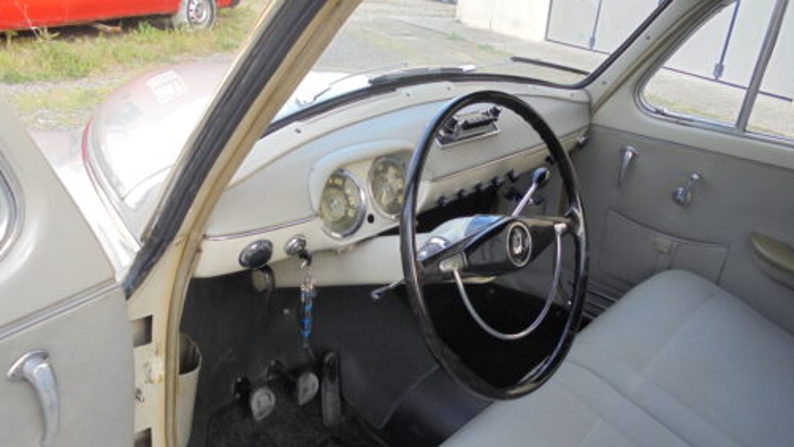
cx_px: 399
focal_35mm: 29
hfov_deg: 66.1
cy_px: 270
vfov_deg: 40.0
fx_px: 611
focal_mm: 4.6
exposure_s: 1/50
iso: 100
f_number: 3.5
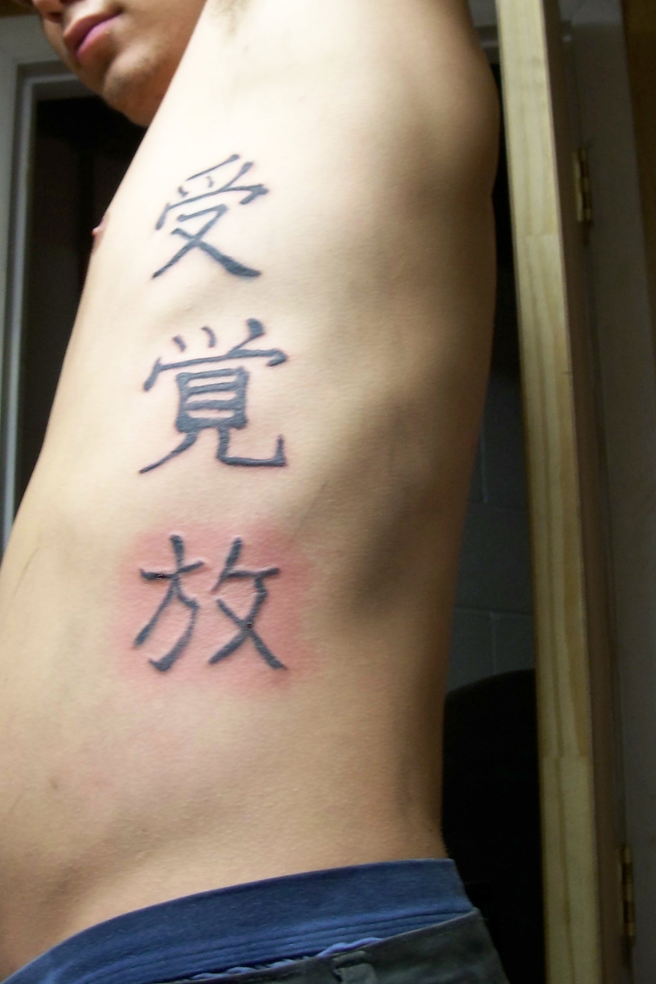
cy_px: 368
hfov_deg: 24.4
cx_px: 190
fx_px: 1503
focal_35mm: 55
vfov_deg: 36.0
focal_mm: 7.8
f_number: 2.8
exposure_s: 1/25
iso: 200
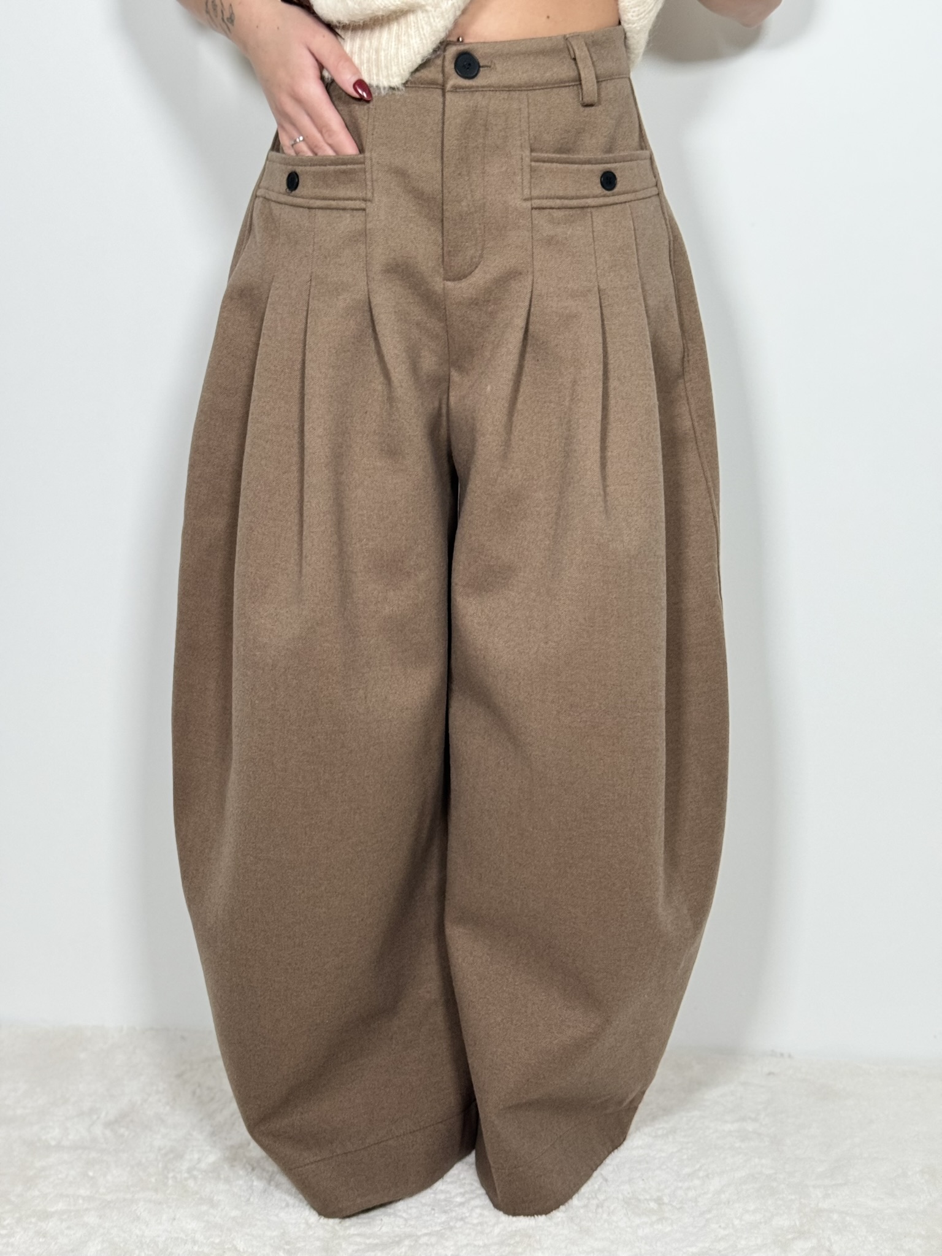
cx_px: 471
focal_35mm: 48
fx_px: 1742
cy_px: 628
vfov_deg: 39.7
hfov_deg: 30.3
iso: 250
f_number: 1.78
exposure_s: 1/60
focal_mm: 6.76
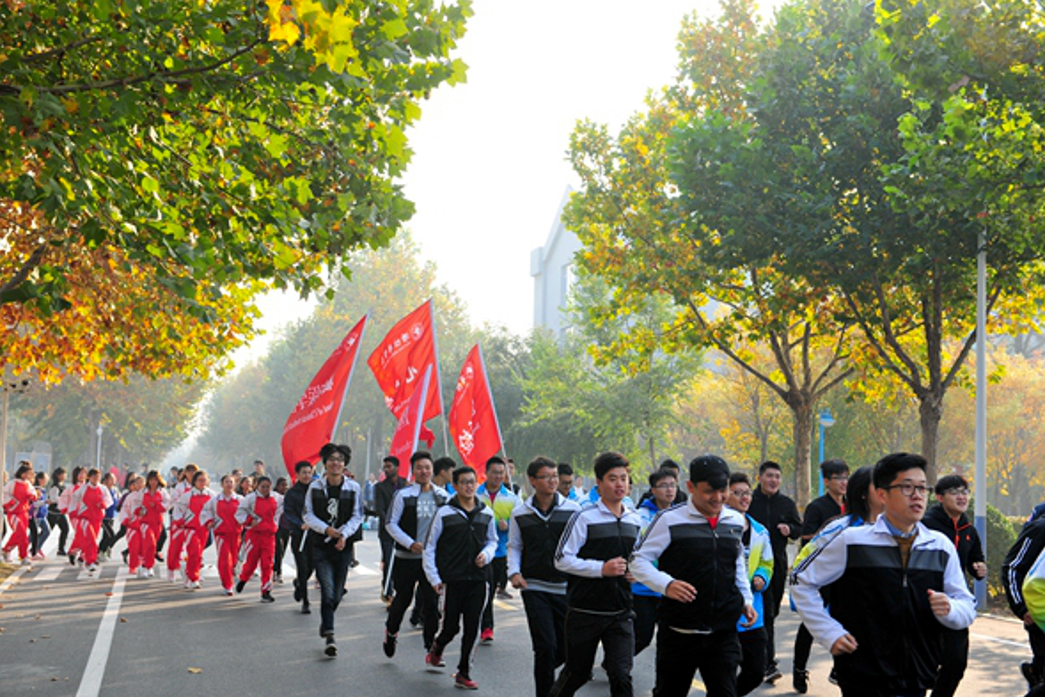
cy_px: 351
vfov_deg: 24.2
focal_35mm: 56
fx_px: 1626
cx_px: 522
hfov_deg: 35.6
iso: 400
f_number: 6.3
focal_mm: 55
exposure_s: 1/320
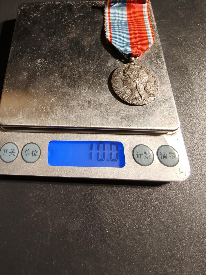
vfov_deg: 73.9
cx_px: 103
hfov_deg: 58.9
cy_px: 138
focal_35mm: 23
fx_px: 182
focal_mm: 2.32
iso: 160
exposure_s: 1/100
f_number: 2
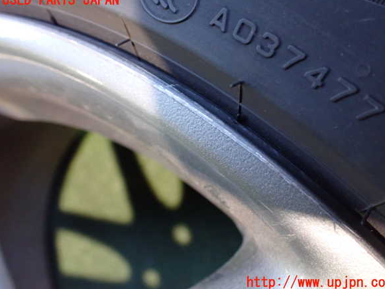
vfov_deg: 45.4
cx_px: 197
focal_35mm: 31
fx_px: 345
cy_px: 142
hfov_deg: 58.4
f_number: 2.3
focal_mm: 5.4
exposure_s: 1/30
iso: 1000
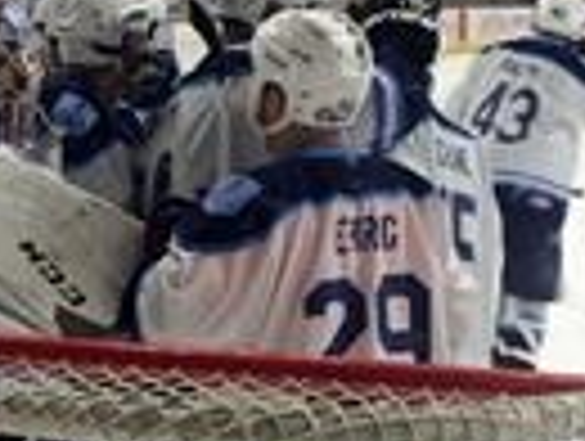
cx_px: 72
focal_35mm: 145
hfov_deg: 13.5
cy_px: 166
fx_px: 2455
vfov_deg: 10.3
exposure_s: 1/120
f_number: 2.2
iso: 50
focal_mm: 4.15
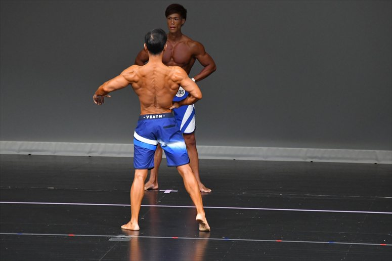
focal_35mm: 315
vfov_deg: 4.4
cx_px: 196
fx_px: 3428
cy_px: 130
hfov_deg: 6.5
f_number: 5.6
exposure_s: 1/400
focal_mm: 210
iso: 4000
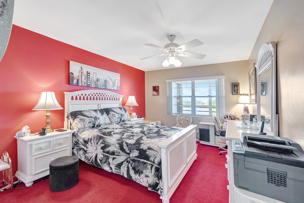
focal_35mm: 15
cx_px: 152
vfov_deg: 77.3
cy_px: 102
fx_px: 127
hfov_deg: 100.4
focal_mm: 10
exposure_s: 1/5
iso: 1000
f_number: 8
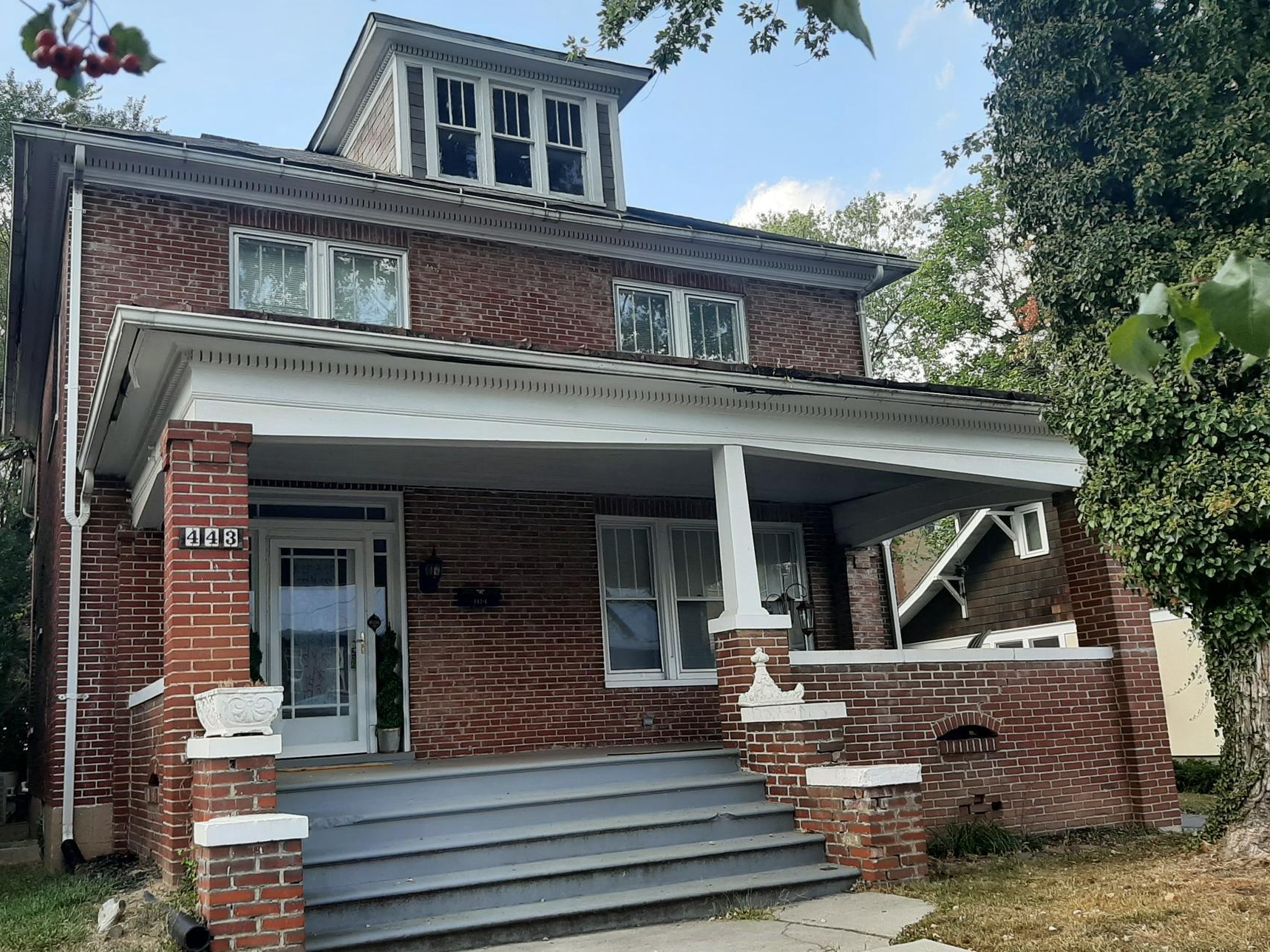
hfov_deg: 58.2
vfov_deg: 45.4
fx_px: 1137
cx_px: 559
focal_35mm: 31
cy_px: 523
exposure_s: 1/448
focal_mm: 3.93
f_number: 1.7
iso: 40
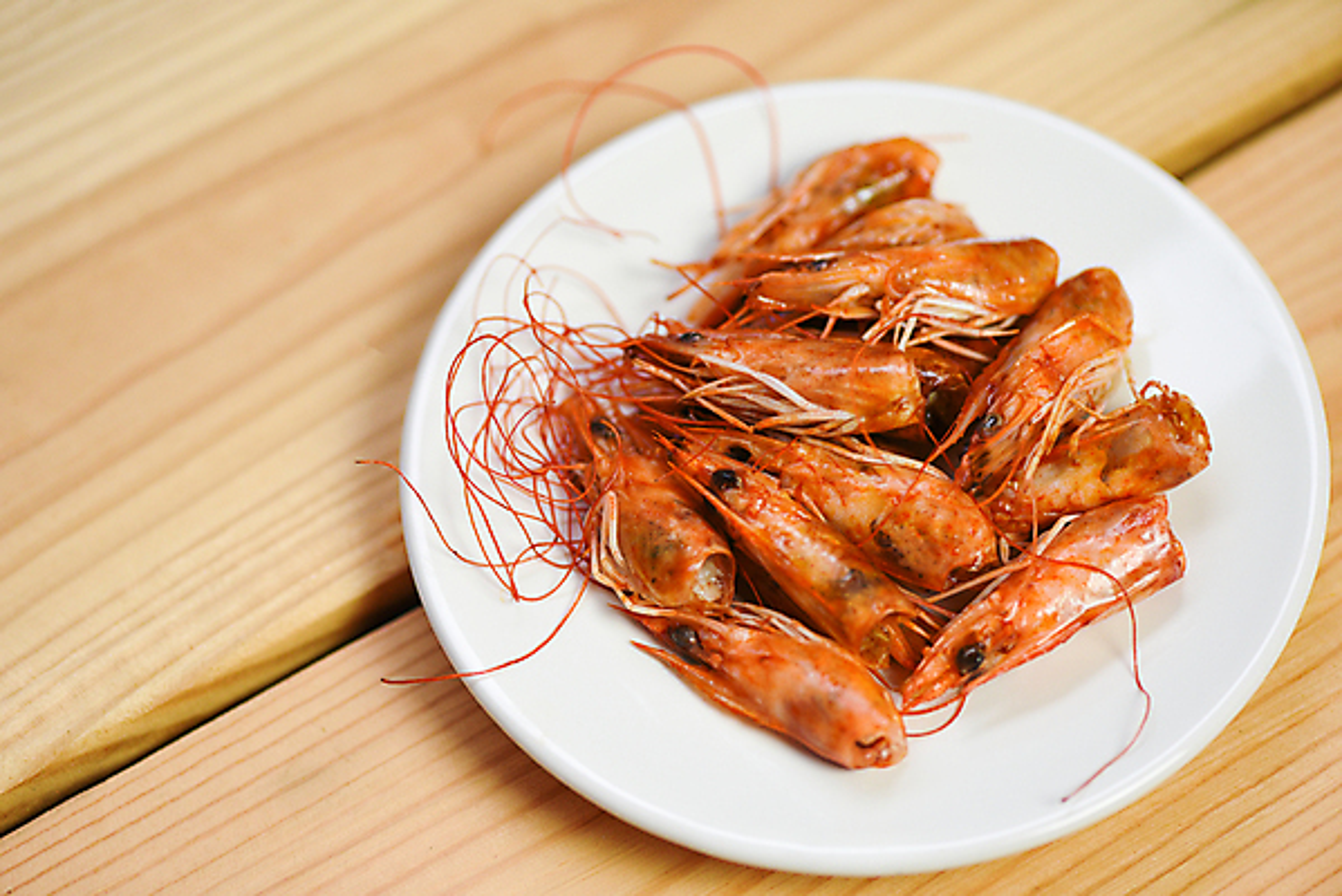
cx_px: 671
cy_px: 448
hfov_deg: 19.4
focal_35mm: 105
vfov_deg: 13.1
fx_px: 3916
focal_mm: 105
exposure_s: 1/100
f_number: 4
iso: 500
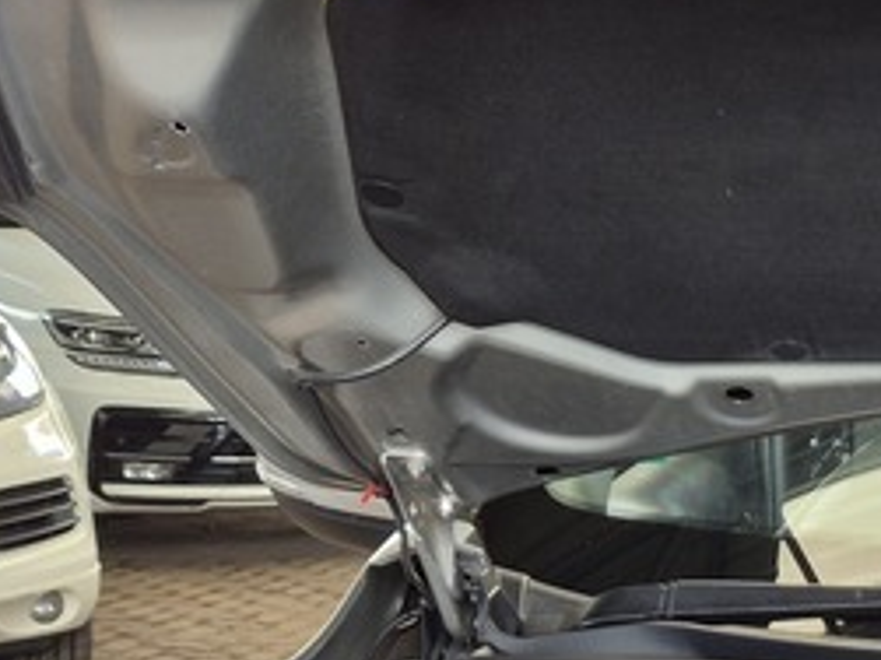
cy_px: 1130
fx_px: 2391
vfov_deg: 14.2
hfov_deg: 18.4
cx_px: 1330
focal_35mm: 94
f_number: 1.8
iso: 40
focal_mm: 5.4
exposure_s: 1/57
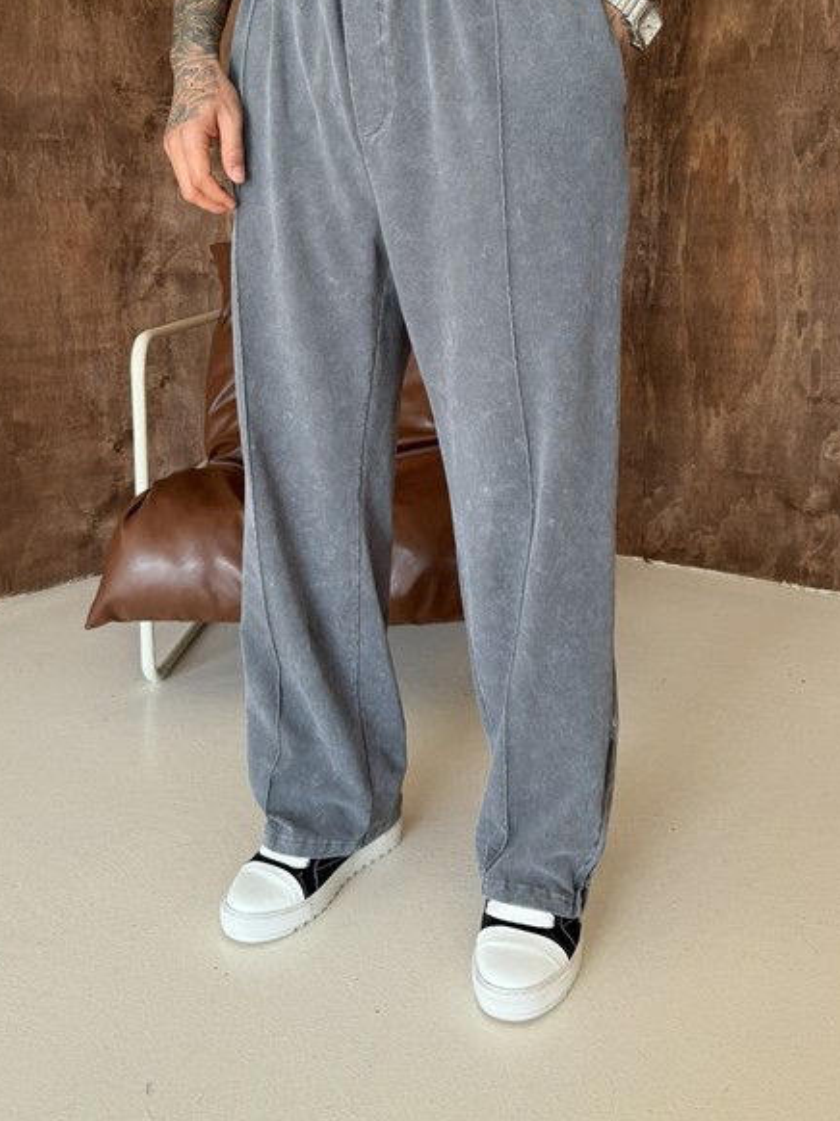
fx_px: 1068
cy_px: 385
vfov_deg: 54.4
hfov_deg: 42.9
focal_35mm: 33
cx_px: 412
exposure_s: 1/281
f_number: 1.78
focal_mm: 6.76
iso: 80
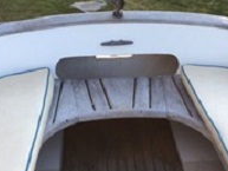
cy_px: 55
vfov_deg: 26.9
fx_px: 356
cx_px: 110
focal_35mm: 54
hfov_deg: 35.5
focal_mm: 4.15
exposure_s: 1/120
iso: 32
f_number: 2.2
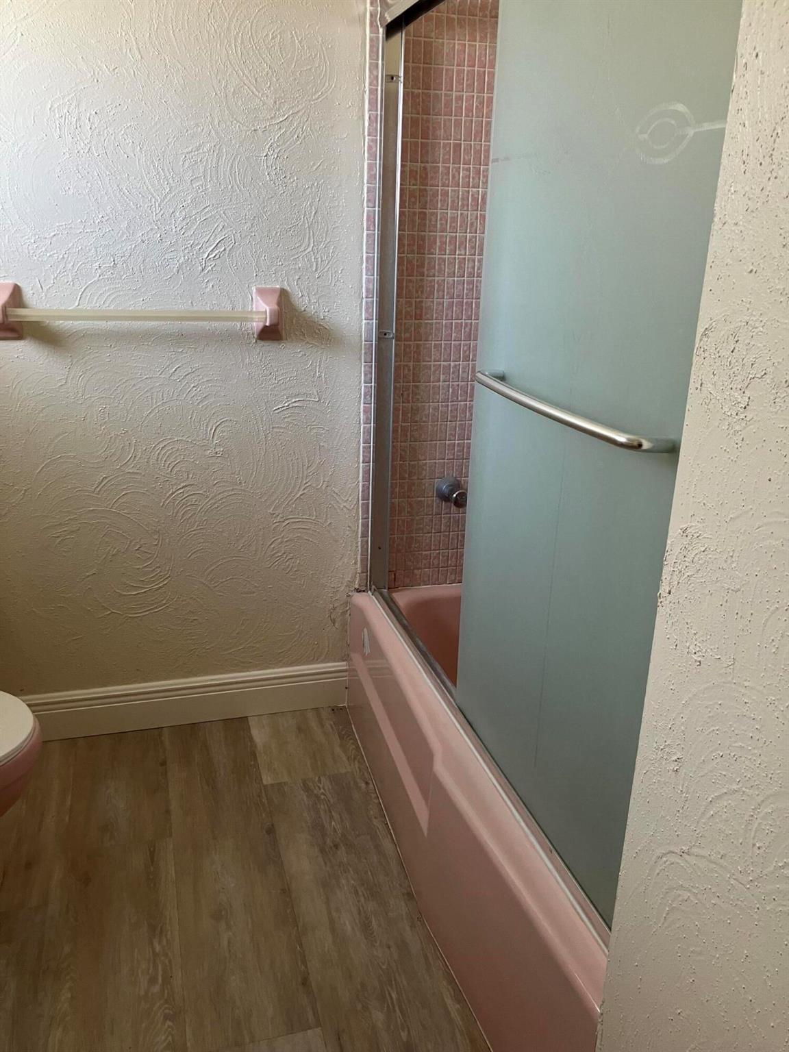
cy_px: 526
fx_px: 851
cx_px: 394
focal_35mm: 28
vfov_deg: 63.4
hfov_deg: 49.7
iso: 125
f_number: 1.8
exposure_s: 1/60
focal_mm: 3.99
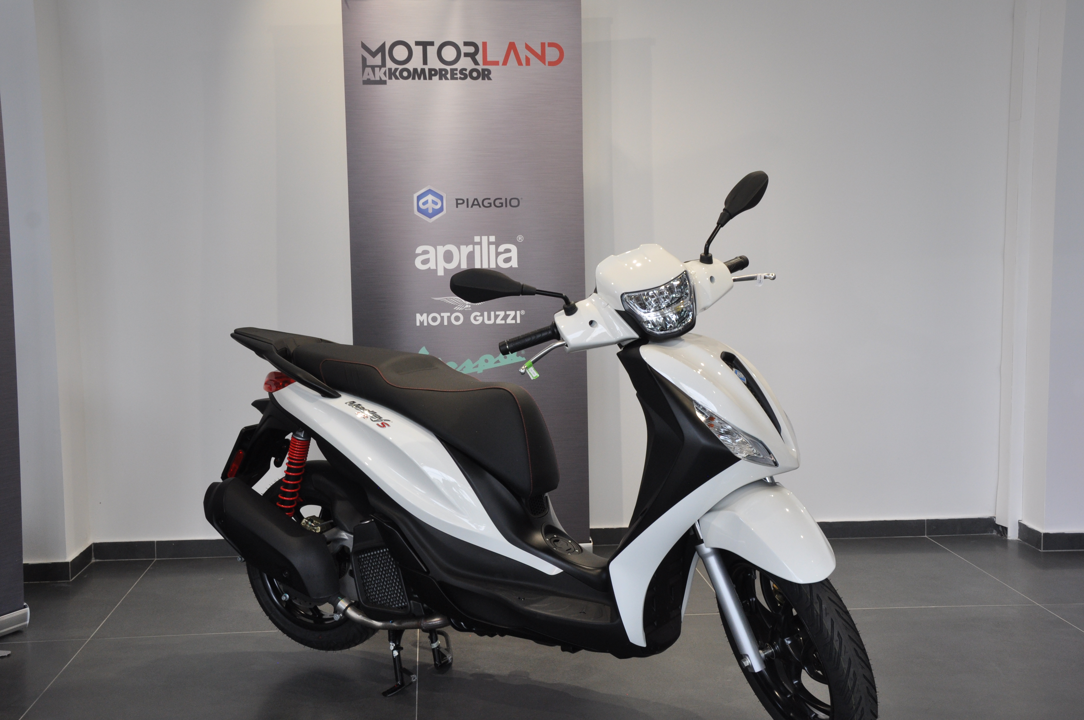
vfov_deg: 30.8
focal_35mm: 44
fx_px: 1308
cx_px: 542
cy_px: 360
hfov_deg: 45.0
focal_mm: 29
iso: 640
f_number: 9
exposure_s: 1/80
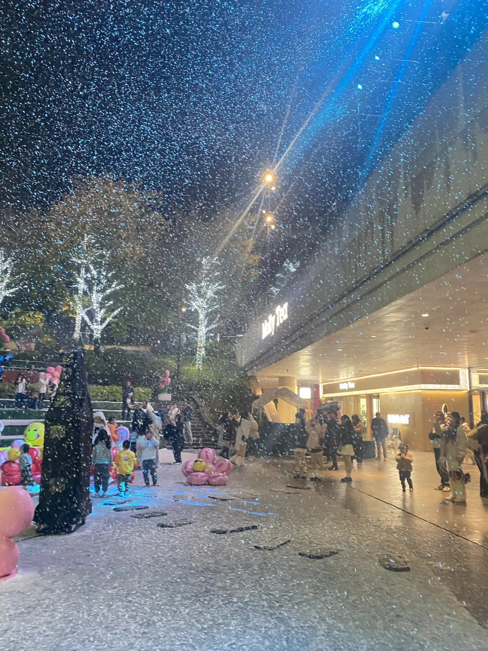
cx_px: 244
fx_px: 489
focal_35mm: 26
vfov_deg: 67.3
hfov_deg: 53.1
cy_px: 326
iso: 500
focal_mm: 4.25
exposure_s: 1/60
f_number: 1.8
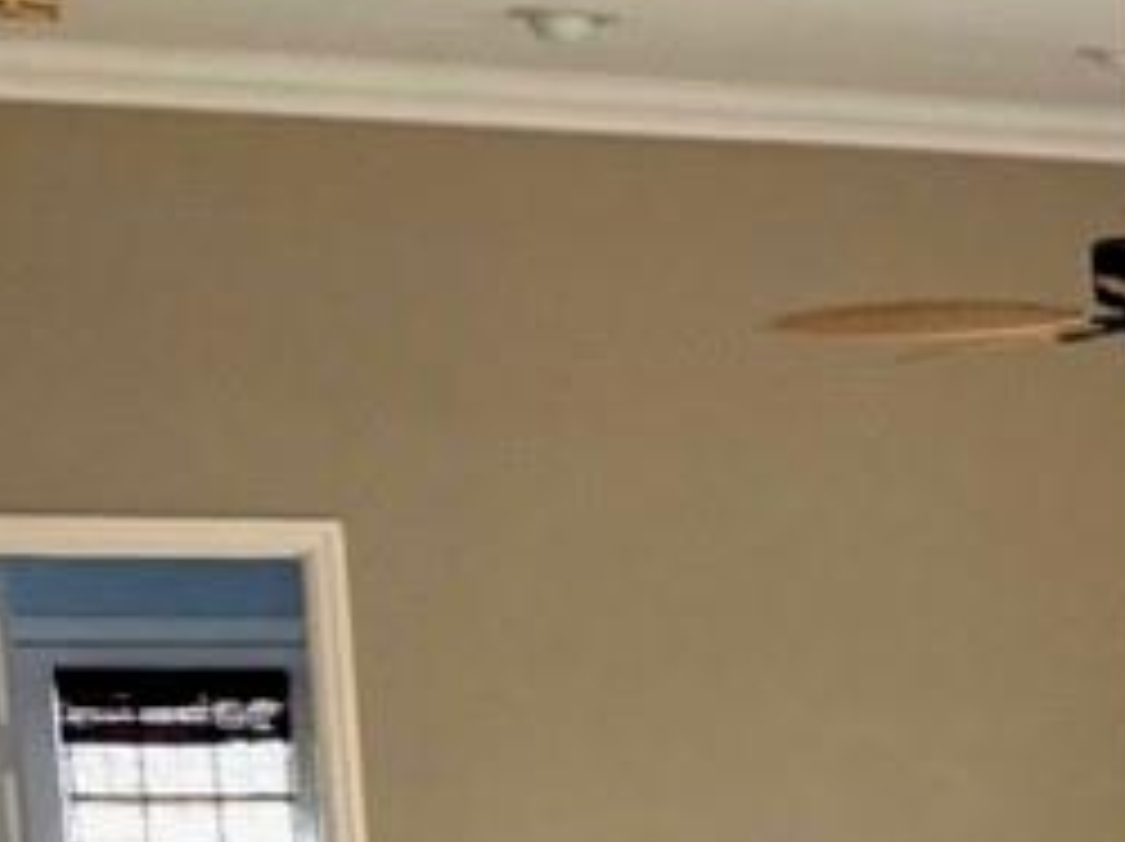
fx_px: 3994
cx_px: 2768
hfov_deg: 12.4
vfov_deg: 11.3
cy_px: 1445
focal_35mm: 123
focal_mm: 6.76
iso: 200
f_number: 1.78
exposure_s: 1/103
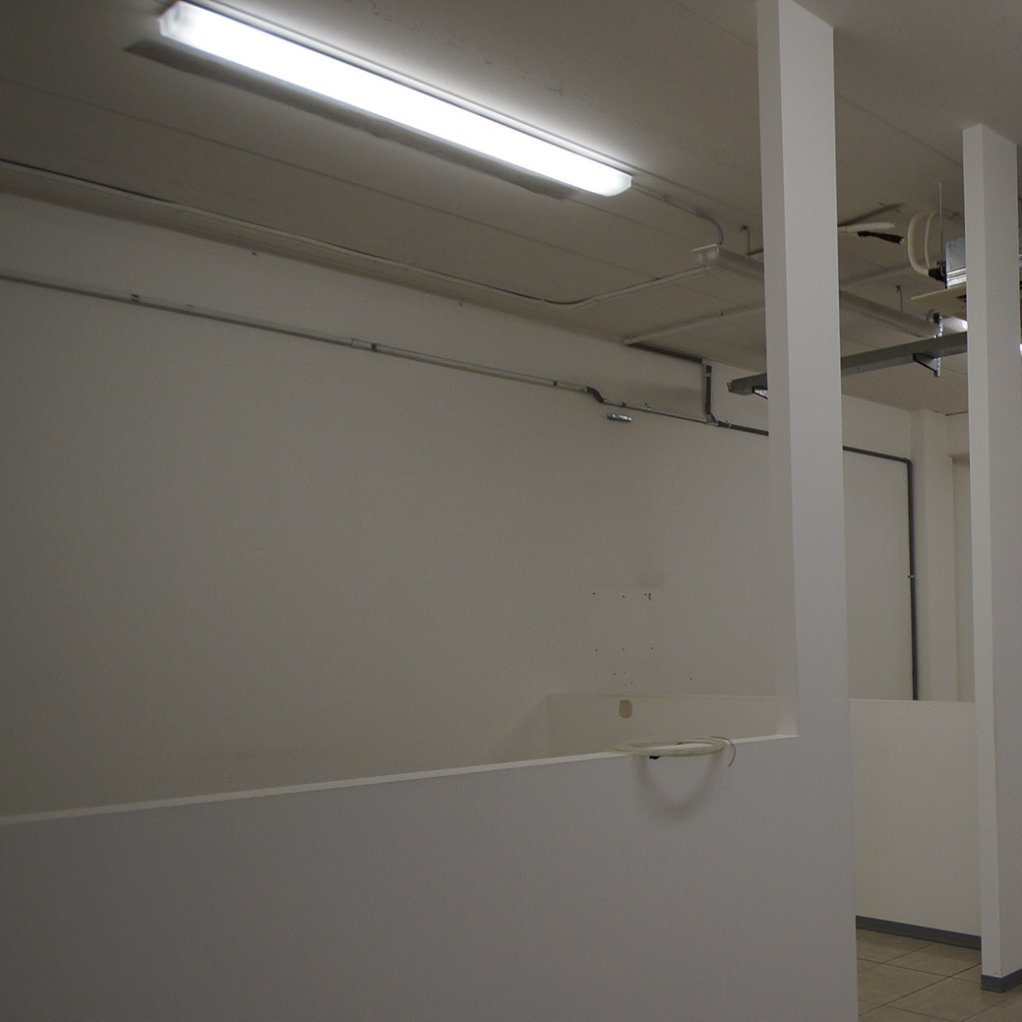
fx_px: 1002
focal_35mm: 30
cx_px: 1164
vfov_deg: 53.0
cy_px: 678
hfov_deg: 41.2
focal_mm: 10
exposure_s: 1/60
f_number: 4
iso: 250
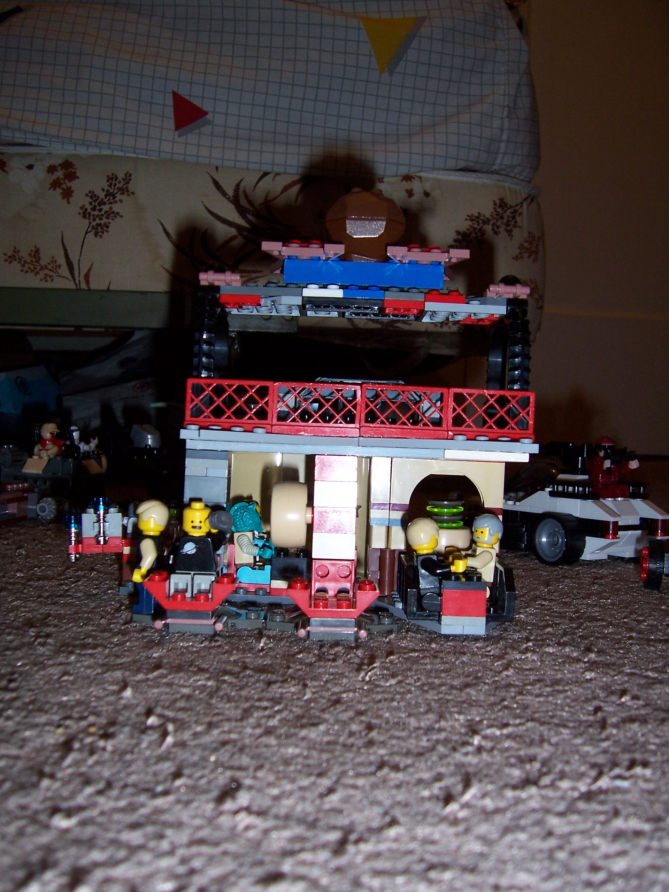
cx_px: 334
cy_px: 446
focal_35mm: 36
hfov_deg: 39.7
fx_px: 928
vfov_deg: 51.4
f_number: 3
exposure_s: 1/60
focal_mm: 6
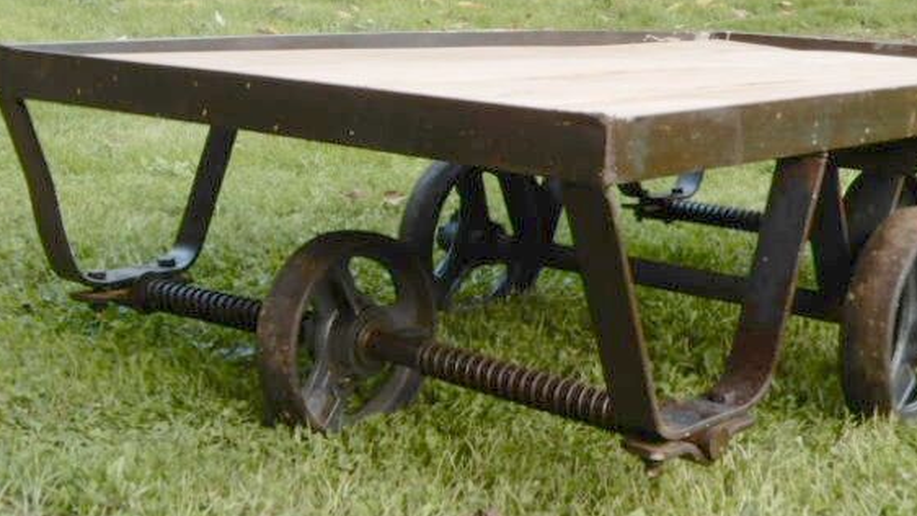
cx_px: 458
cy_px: 296
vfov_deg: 19.4
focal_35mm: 62
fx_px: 1507
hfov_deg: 33.8
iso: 100
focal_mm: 8.9
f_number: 4
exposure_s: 1/15
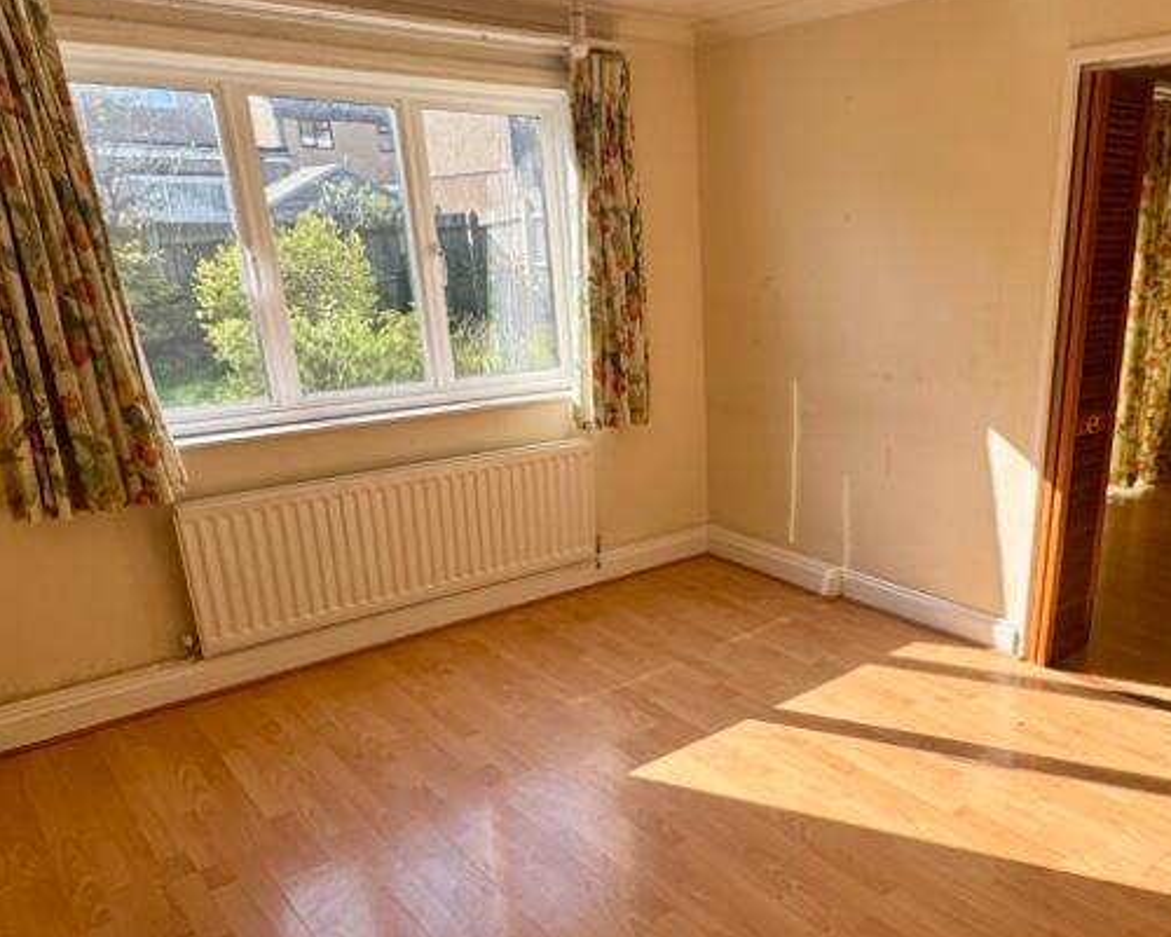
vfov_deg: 51.0
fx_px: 970
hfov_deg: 60.7
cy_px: 583
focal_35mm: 28
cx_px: 785
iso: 40
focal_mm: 2.22
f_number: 2.2
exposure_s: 1/340
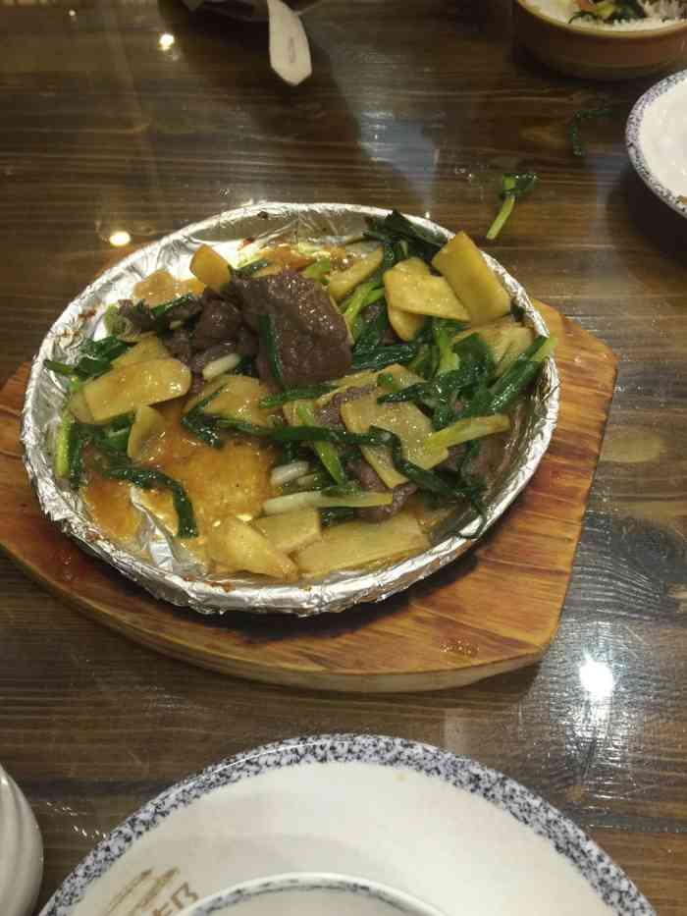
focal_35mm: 29
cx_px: 344
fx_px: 767
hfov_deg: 48.2
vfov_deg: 61.7
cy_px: 458
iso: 100
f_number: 2.2
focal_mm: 4.15
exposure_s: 1/17
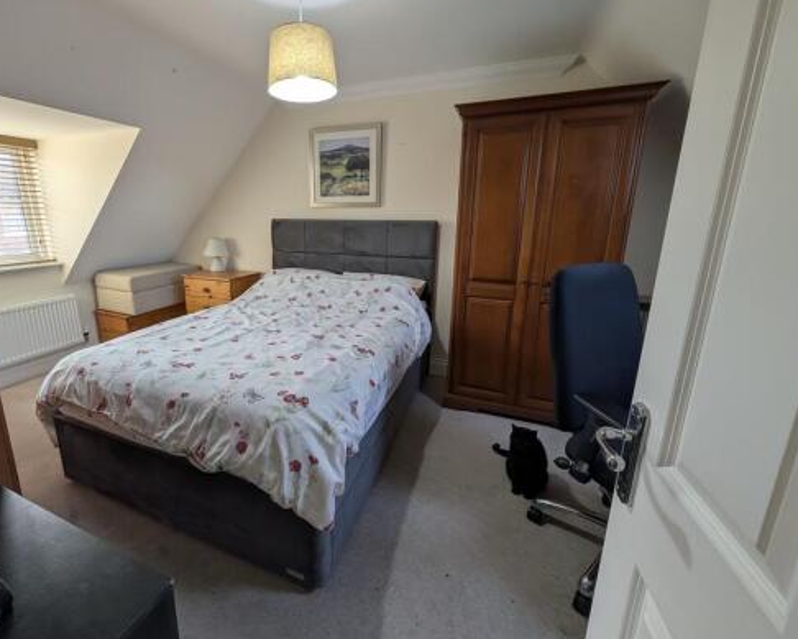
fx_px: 331
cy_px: 292
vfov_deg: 87.8
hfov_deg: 100.1
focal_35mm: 14
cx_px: 346
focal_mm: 2.02
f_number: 1.7
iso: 77
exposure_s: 1/100
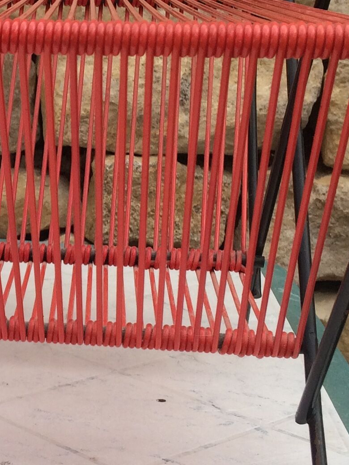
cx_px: -39
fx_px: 1223
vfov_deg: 21.5
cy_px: 201
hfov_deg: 15.8
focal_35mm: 91
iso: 32
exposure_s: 1/215
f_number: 2.2
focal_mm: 4.15
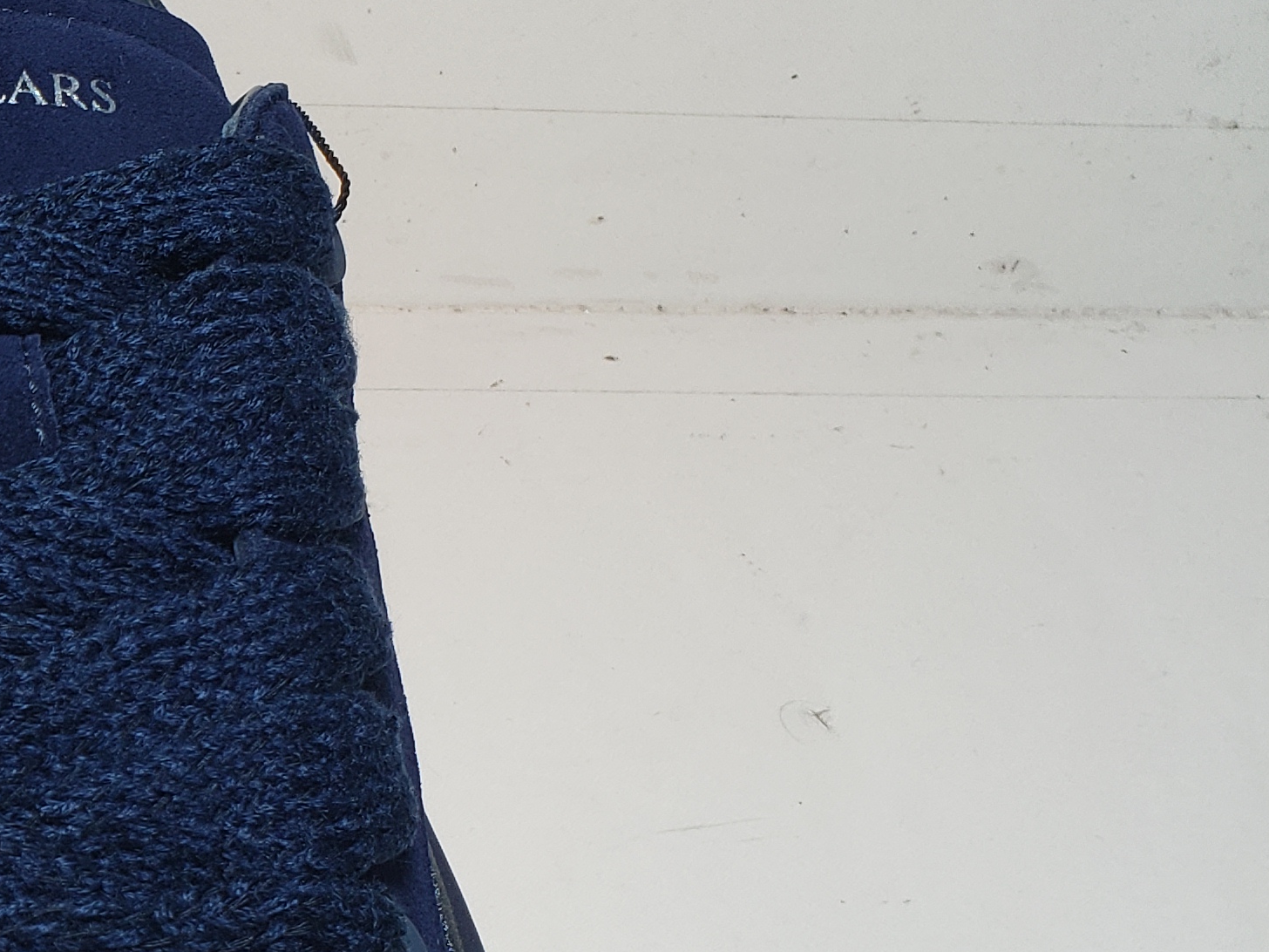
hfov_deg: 23.3
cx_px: -466
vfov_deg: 20.2
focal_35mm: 72
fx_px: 2639
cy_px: 739
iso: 50
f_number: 2.4
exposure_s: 1/153
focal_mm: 4.3
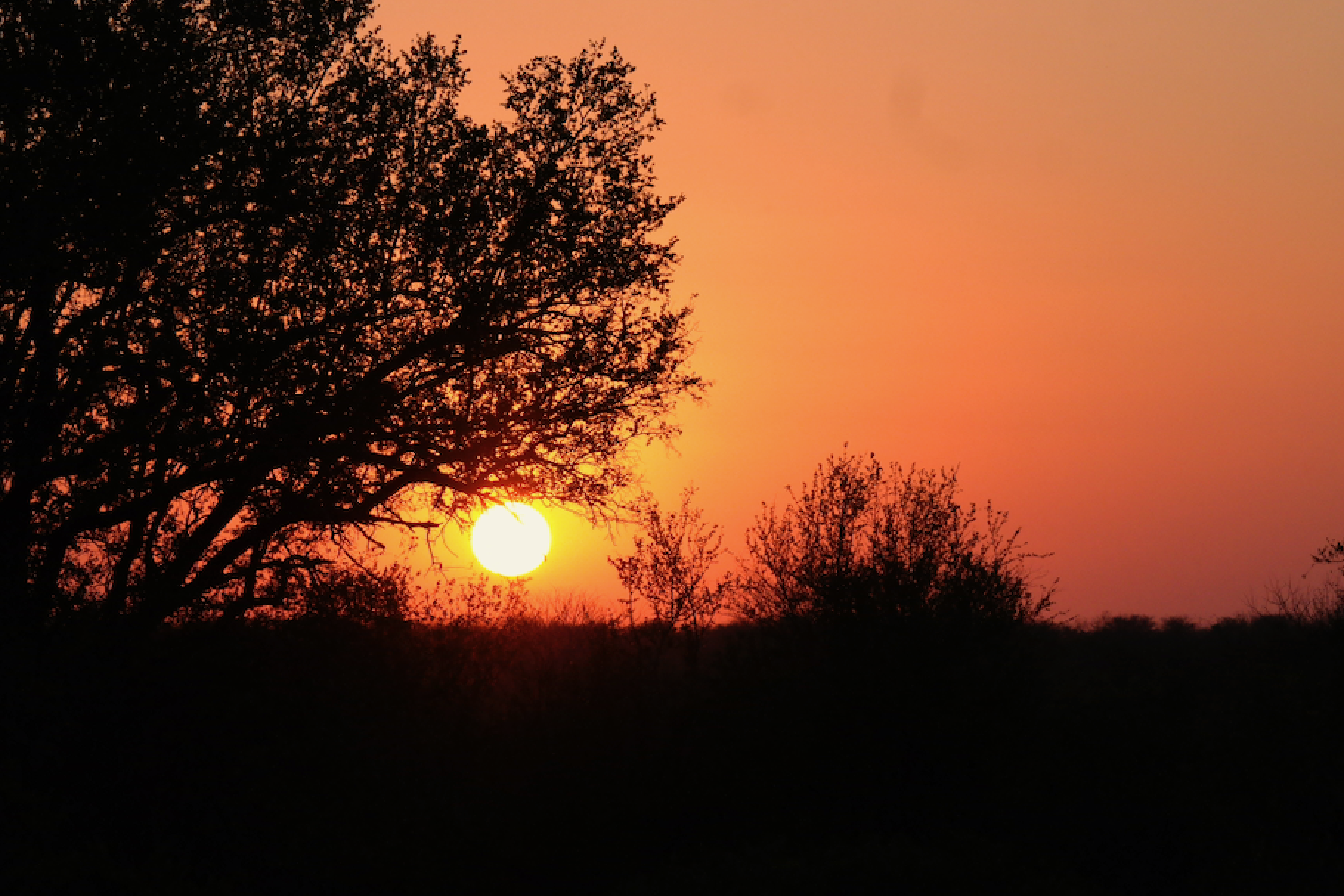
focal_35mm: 225
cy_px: 469
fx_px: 8401
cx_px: 663
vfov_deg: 6.1
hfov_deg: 9.1
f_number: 9
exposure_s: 1/1000
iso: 800
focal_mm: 104
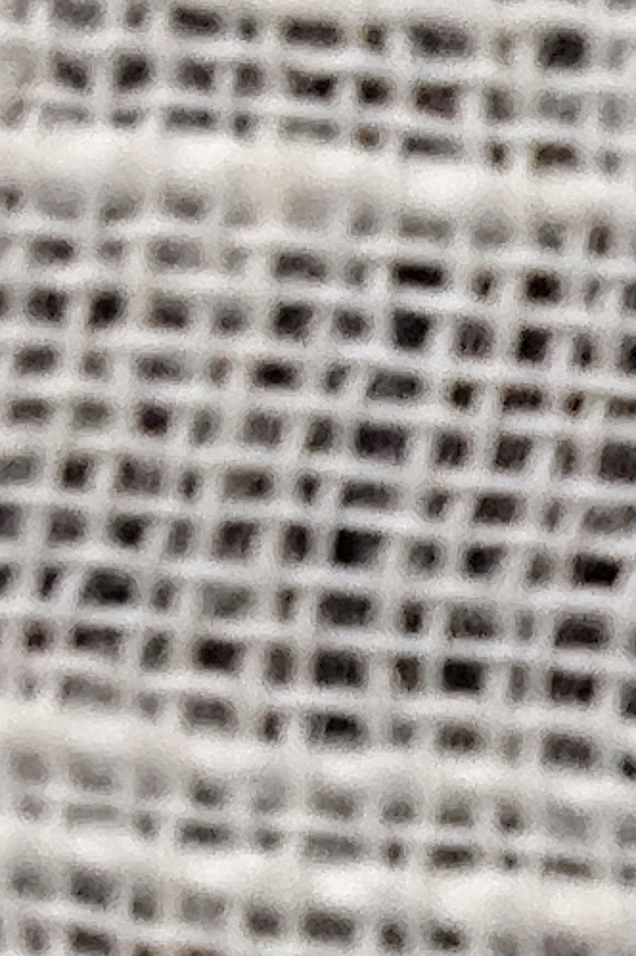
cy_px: 883
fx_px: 4697
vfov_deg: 11.5
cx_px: 2056
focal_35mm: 177
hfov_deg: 6.8
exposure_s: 1/50
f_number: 2
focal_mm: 2.78
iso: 200
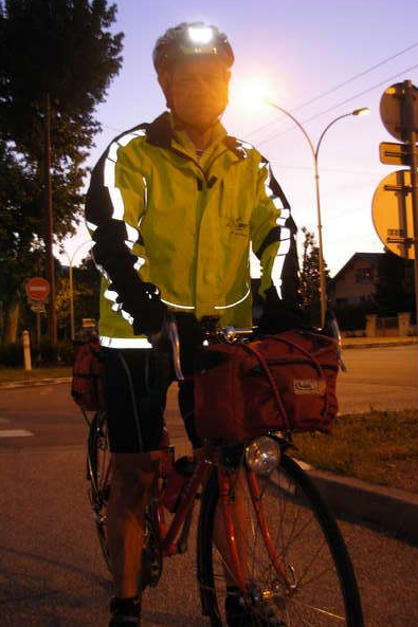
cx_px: 185
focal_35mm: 40
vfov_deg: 48.5
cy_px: 314
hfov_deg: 33.3
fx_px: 697
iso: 200
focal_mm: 6.3
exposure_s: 1/4.8
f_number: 2.9
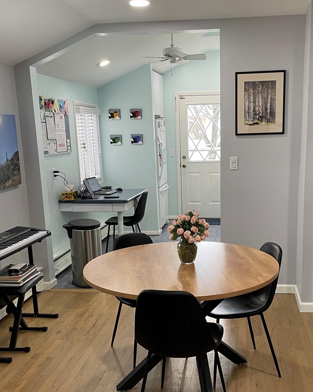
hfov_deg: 37.0
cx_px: 203
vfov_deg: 45.6
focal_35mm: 40
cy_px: 228
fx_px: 463
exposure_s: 1/60
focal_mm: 4.2
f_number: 1.6
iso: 80
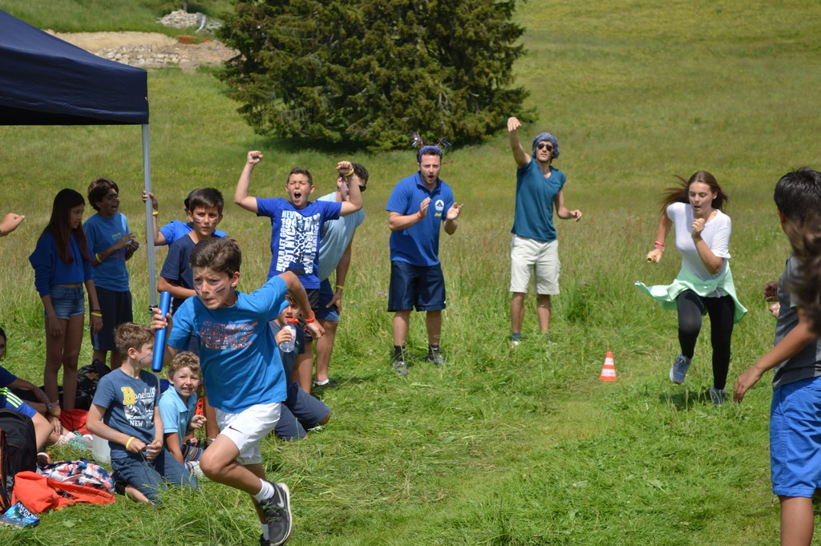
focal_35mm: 82
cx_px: 410
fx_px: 1880
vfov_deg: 16.5
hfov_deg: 24.6
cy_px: 273
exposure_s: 1/800
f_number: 5.6
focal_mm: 55
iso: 125
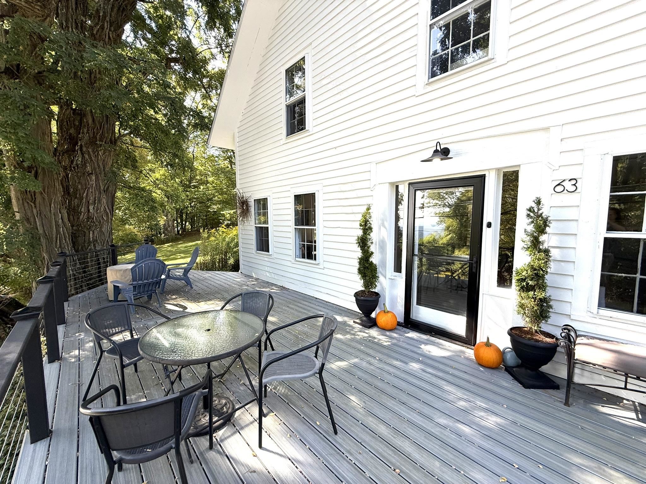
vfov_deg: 85.7
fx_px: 261
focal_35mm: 14
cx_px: 323
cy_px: 242
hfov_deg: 102.1
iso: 64
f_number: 2.2
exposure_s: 1/340
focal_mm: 2.22
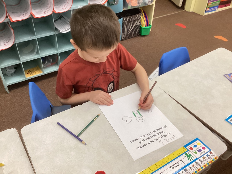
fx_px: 208
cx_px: 116
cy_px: 87
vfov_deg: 45.4
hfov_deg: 58.4
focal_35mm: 31
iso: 250
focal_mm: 3.3
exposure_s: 1/60
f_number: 2.4
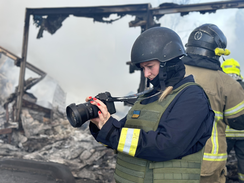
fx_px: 338
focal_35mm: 48
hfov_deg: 39.7
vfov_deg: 30.3
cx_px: 122
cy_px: 92
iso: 80
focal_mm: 6.86
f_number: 1.78
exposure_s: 1/1242
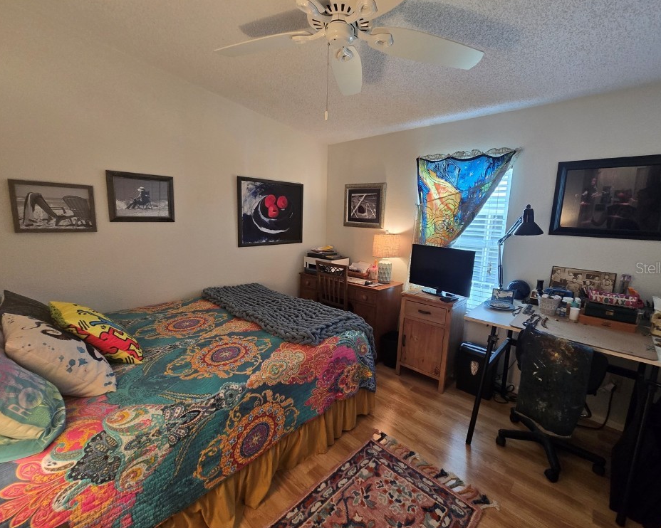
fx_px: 274
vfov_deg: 88.0
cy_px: 268
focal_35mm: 14
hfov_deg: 100.7
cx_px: 338
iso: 250
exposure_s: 1/60
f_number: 2.2
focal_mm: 2.2
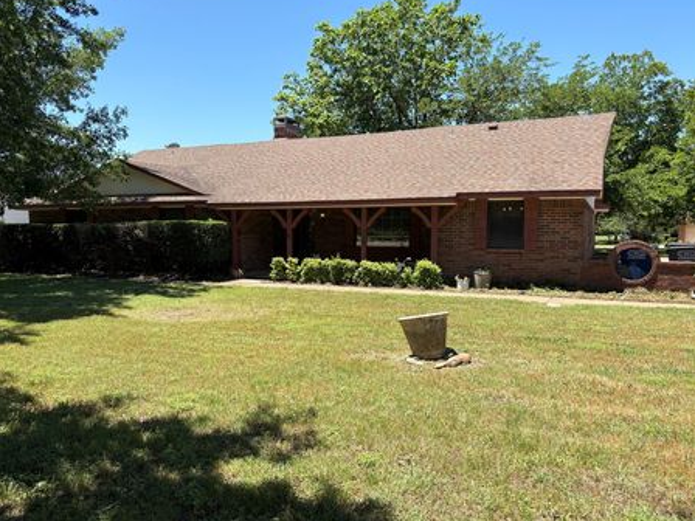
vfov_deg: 48.2
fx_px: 582
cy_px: 267
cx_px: 310
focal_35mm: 29
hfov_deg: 61.5
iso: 50
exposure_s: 1/1848
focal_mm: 5.96
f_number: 1.6
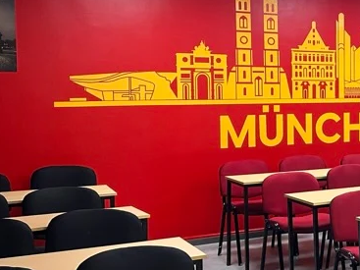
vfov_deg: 21.9
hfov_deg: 26.3
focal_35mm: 67
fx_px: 697
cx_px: 413
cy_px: 136
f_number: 1.78
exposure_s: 1/114
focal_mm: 6.86
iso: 250
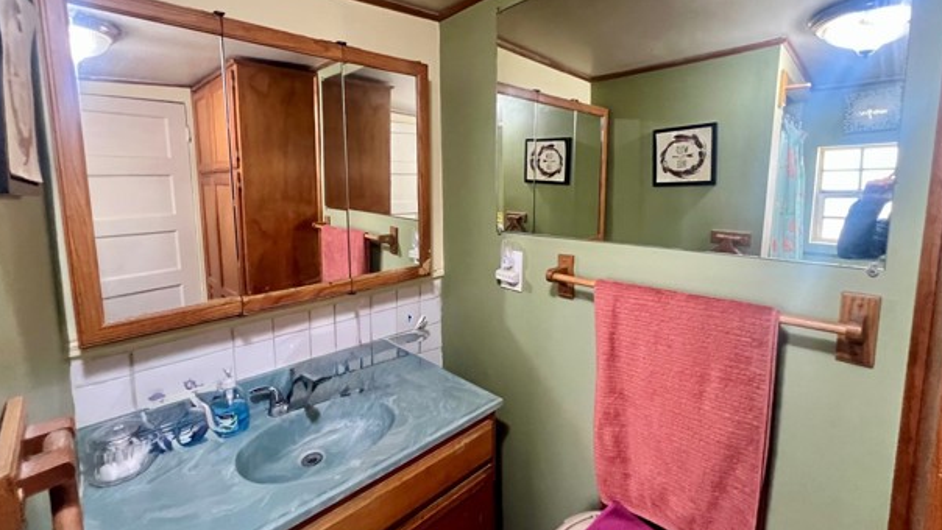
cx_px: 463
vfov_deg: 70.3
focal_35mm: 15
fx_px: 375
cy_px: 231
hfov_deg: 103.0
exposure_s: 1/60
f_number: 1.8
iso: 640
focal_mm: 1.57
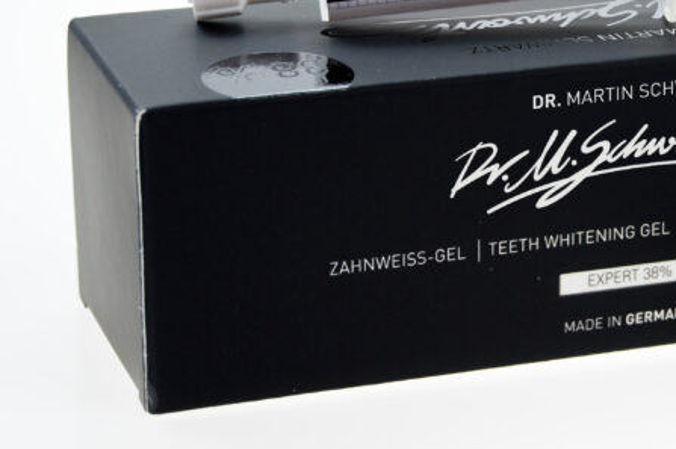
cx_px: 581
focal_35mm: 177
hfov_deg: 11.6
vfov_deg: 7.7
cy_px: 139
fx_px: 3321
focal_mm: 55
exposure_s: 1/125
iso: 200
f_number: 5.6
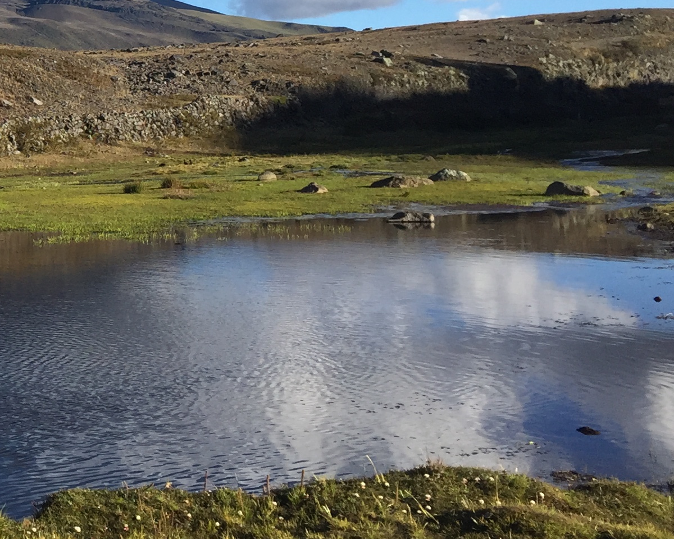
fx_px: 1536
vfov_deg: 19.2
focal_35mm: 77
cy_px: -26
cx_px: -206
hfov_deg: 22.2
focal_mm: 4.15
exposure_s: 1/1364
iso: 32
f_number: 2.2
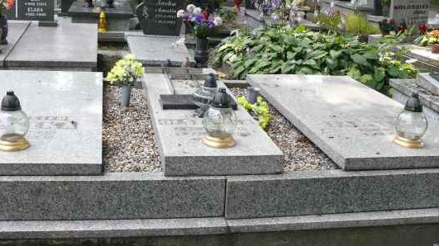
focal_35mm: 46
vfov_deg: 25.9
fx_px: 535
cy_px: 100
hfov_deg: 44.5
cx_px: 188
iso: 100
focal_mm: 7.4
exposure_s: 1/125
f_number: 4
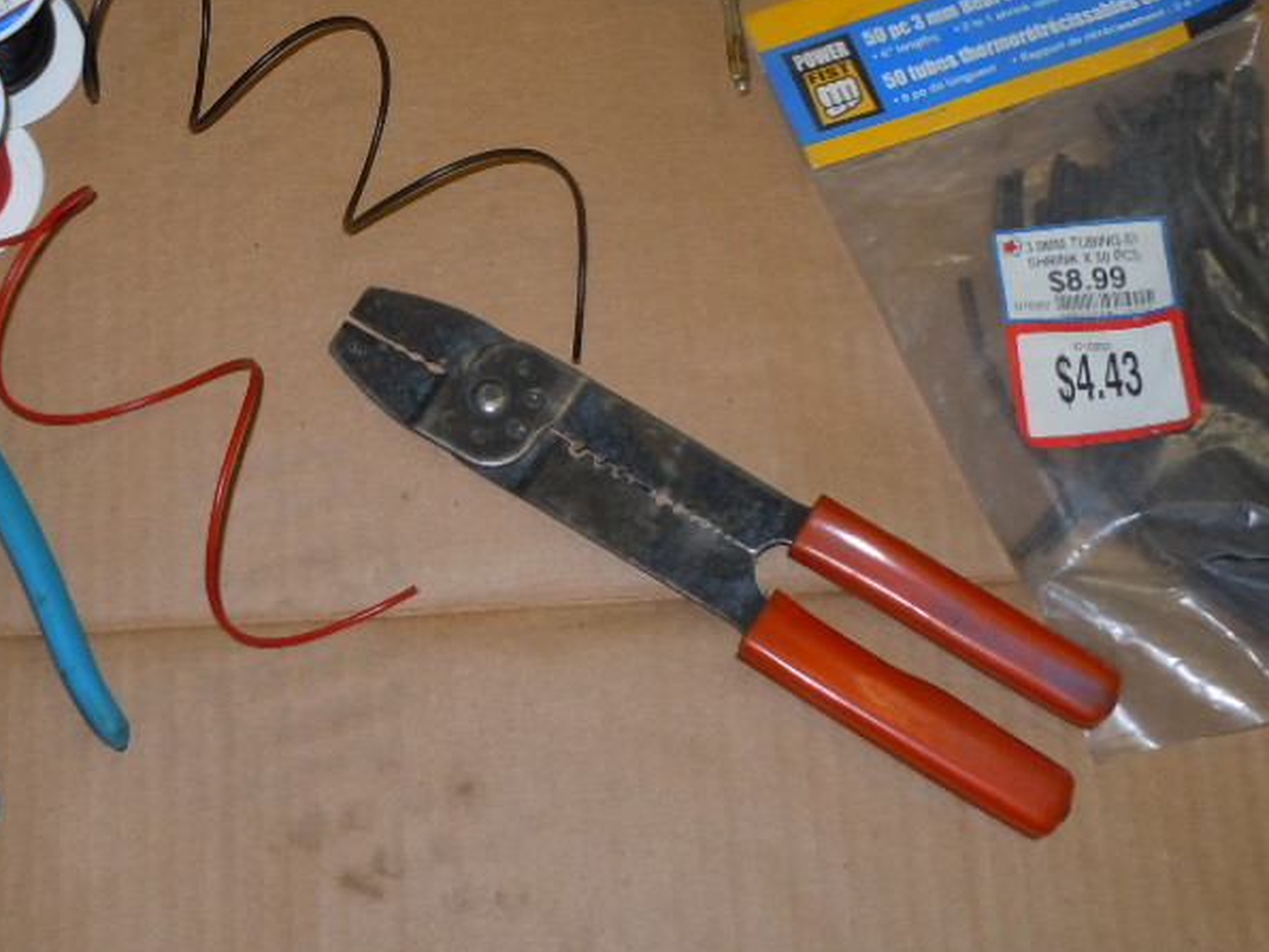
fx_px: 2456
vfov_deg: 21.7
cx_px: 451
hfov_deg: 28.8
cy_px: 192
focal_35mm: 67
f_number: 4.3
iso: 200
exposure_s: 1/30
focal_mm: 6.9
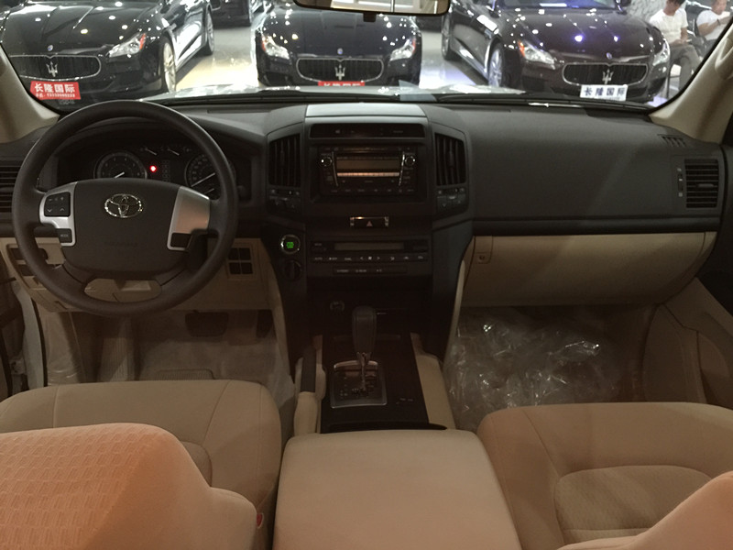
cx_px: 366
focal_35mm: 29
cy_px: 275
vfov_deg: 48.2
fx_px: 614
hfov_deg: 61.7
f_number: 2.2
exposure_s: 1/4
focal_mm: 4.15
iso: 125
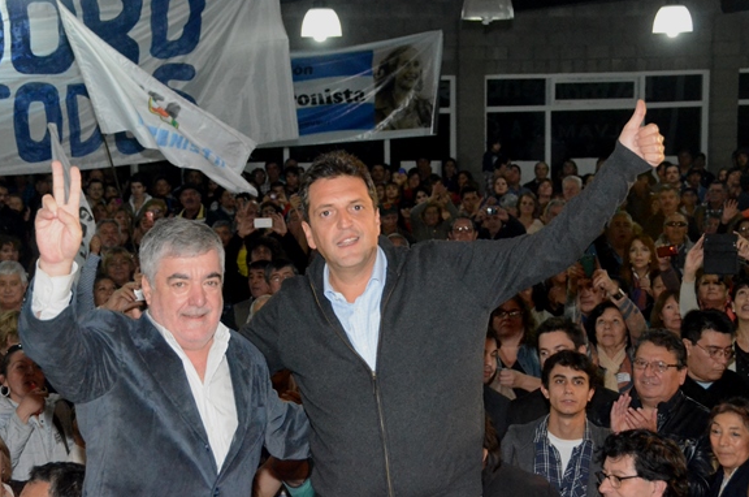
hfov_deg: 25.4
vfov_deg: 17.0
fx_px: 1662
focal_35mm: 80
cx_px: 347
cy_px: 225
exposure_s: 1/400
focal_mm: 48
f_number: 5.6
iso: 6400
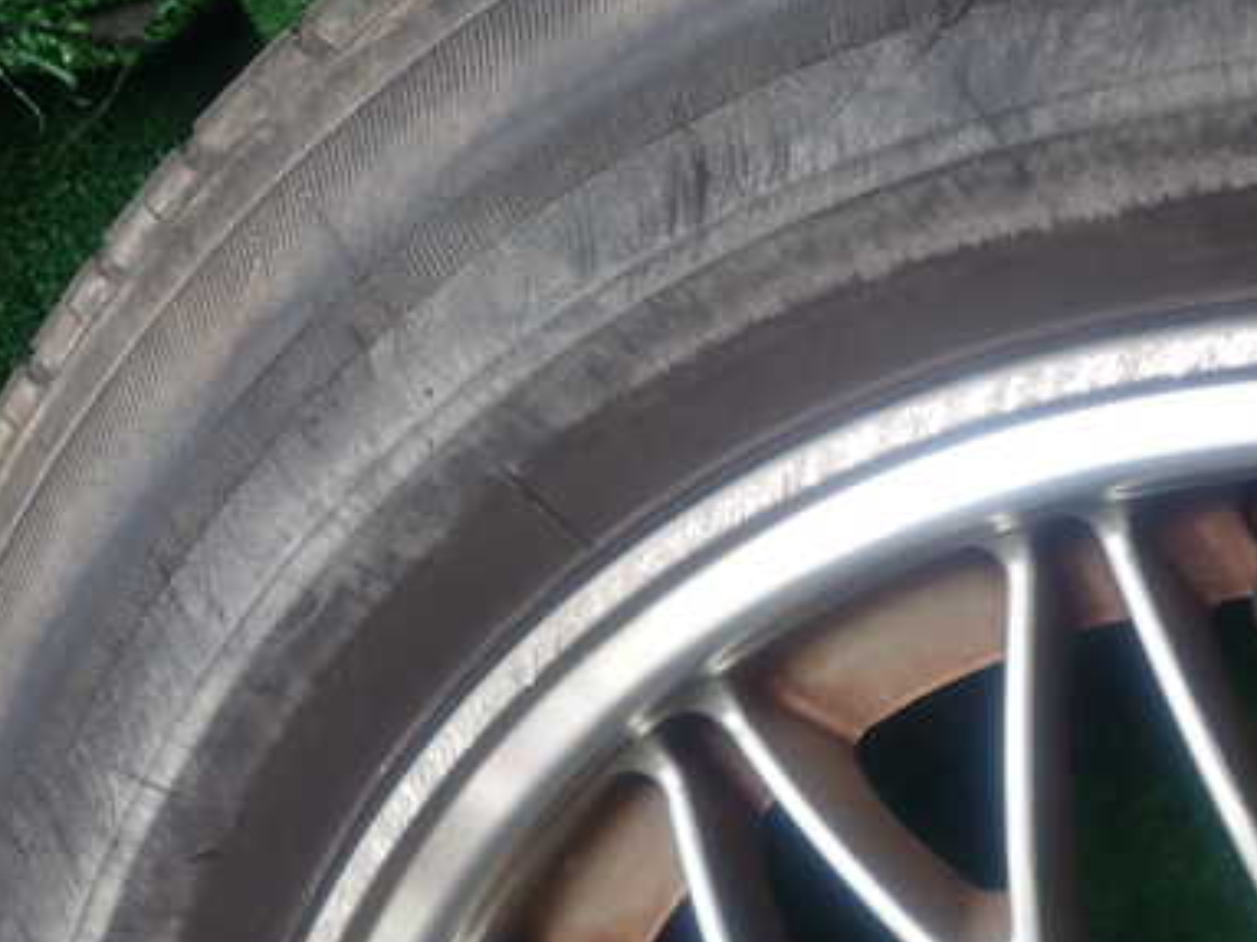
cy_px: 463
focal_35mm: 47
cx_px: 866
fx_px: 1706
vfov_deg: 30.9
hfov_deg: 39.8
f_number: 2.3
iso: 125
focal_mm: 5.4
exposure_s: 1/60
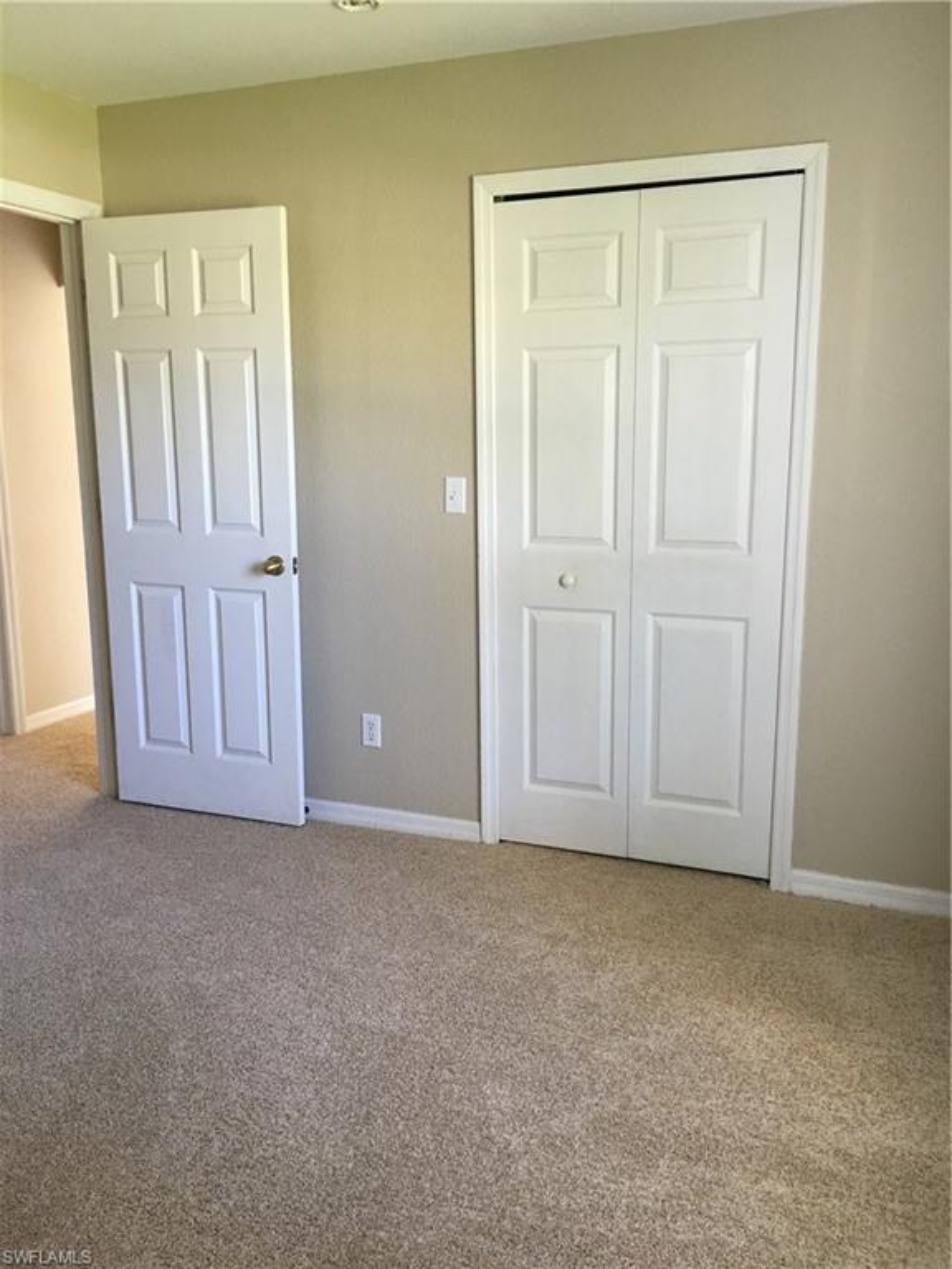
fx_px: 1063
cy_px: 634
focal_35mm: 29
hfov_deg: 48.2
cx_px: 476
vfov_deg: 61.7
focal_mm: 4.15
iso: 50
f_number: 2.2
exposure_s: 1/15
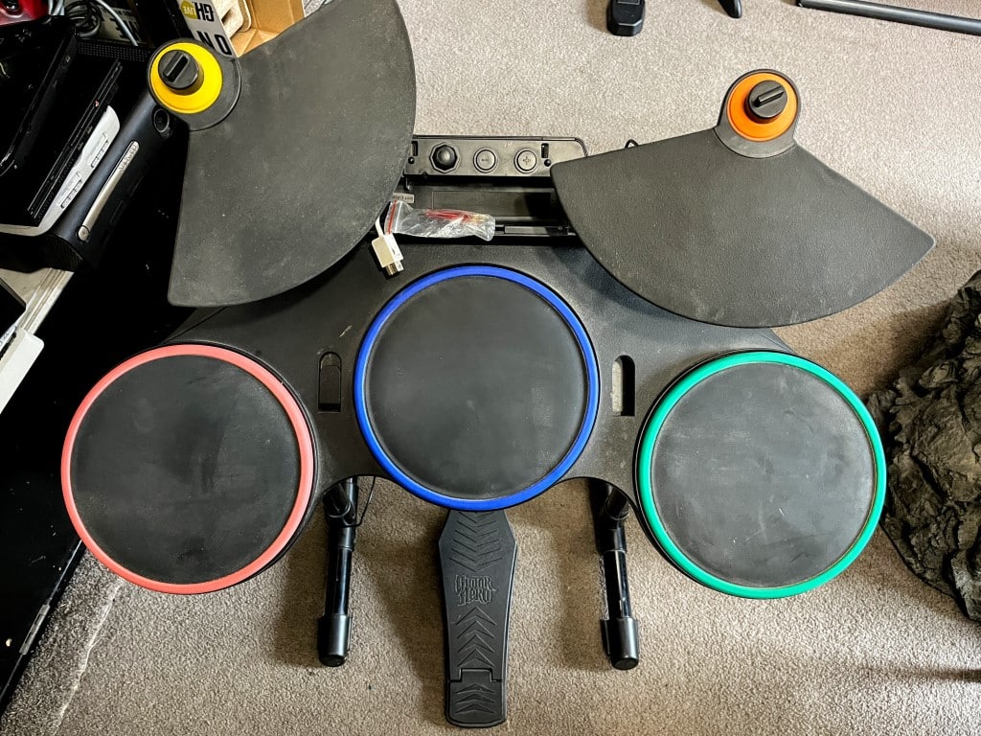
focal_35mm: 26
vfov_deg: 53.1
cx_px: 490
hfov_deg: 67.3
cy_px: 368
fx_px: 737
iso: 400
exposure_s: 1/50
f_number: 1.6
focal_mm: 5.1
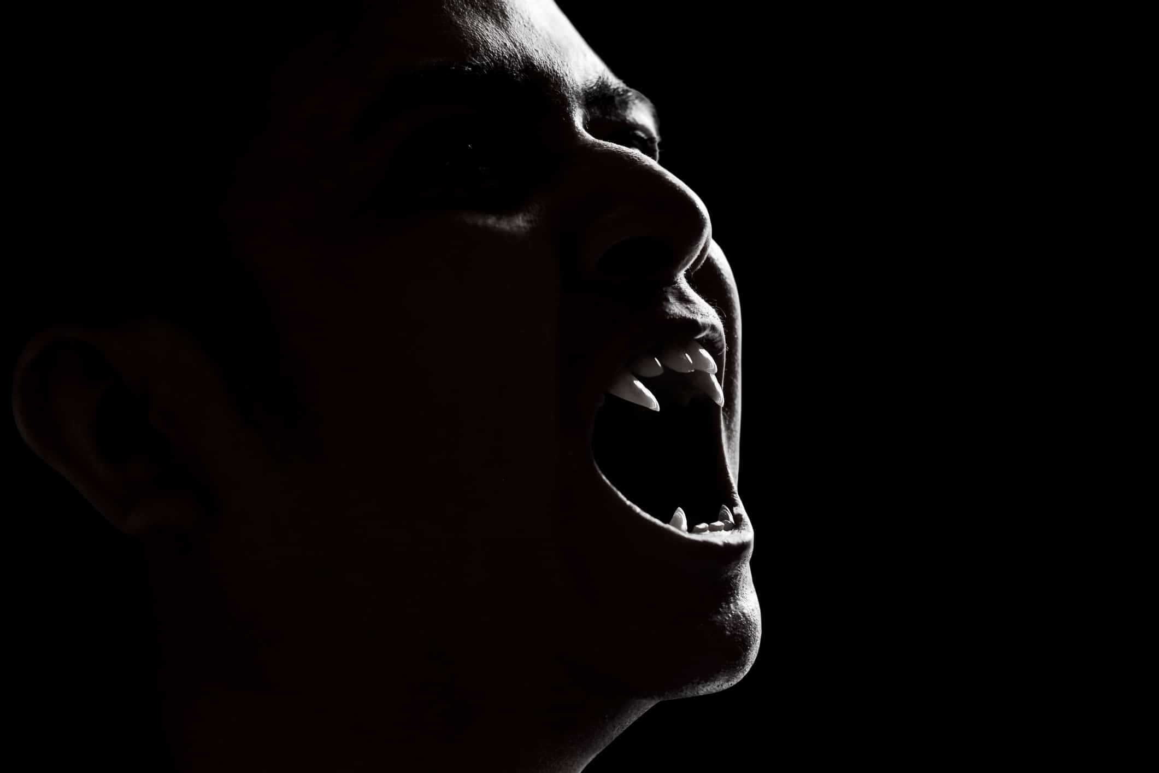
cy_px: 386
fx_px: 2414
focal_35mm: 75
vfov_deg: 18.2
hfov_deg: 27.0
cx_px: 580
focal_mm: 50
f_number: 3.2
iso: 250
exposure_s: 1/60
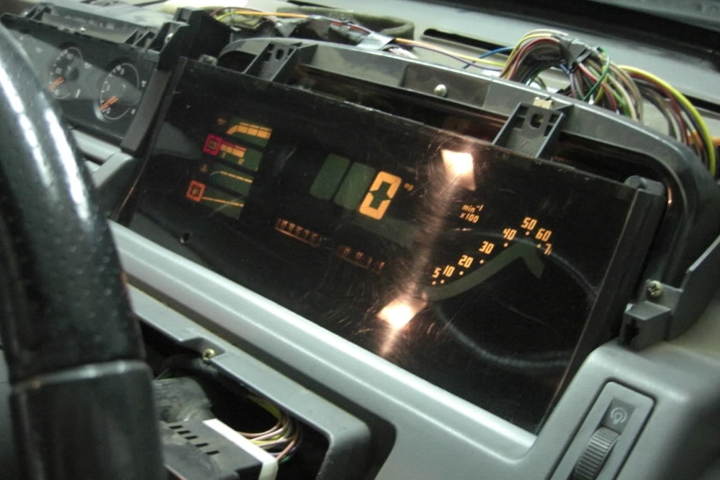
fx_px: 800
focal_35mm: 40
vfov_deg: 33.4
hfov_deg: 48.5
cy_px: 233
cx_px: 359
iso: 800
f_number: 2.8
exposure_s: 1/8
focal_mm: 7.9
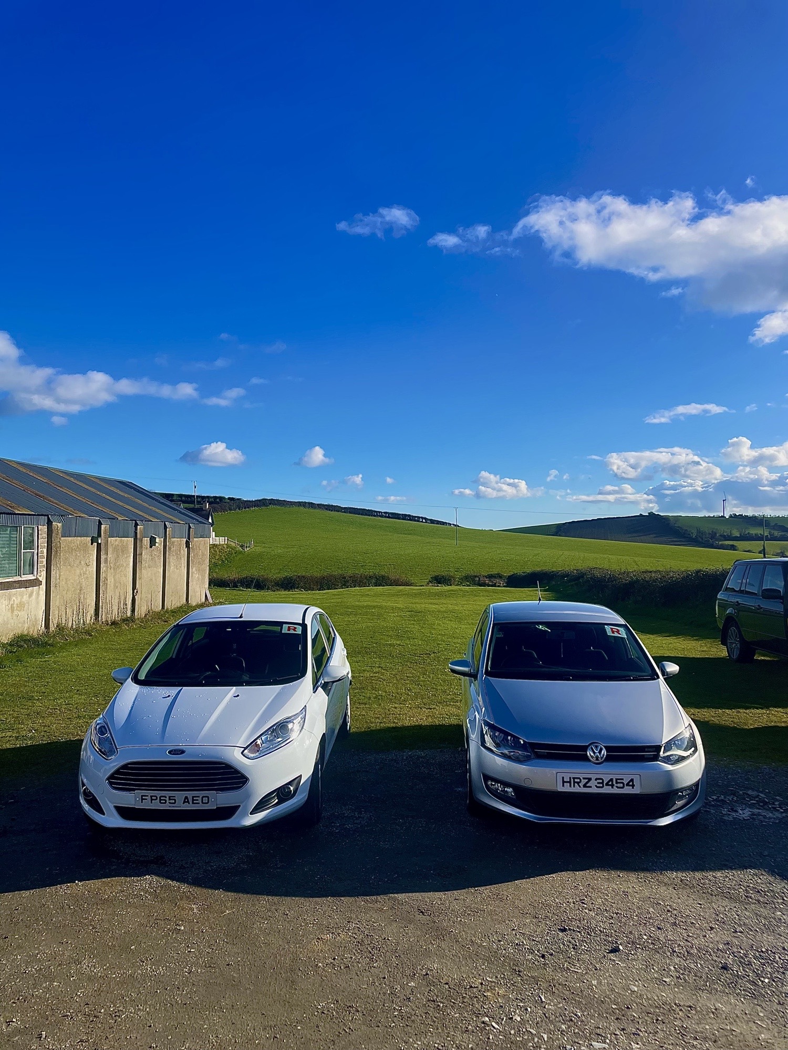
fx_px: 789
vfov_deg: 67.3
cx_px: 394
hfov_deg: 53.1
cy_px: 525
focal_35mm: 26
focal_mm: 4.2
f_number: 1.6
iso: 32
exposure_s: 1/3731
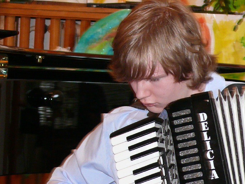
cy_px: 106
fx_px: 1330
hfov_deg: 10.5
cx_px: 160
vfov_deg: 7.9
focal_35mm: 188
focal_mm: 15.7
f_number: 3.2
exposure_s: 1/30
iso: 200
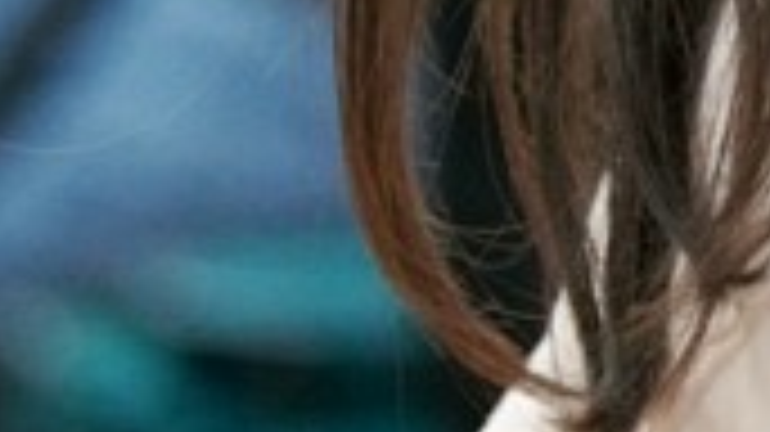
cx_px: 1657
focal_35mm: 1101
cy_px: -860
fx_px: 22469
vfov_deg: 1.1
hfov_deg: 2.0
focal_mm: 200
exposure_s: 1/250
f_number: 4
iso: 4000
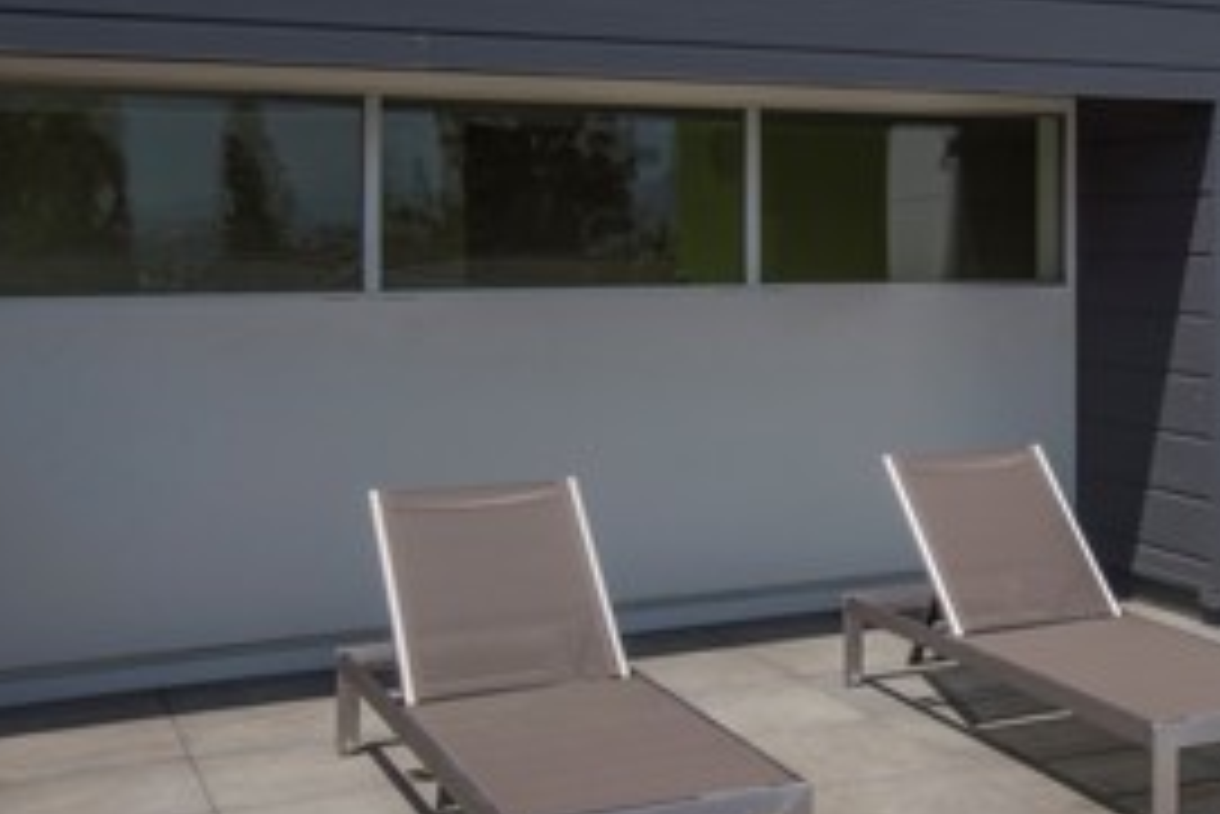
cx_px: 1107
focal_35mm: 52
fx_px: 1763
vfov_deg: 25.9
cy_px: 290
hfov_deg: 35.8
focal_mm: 22
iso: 100
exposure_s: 1/125
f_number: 18
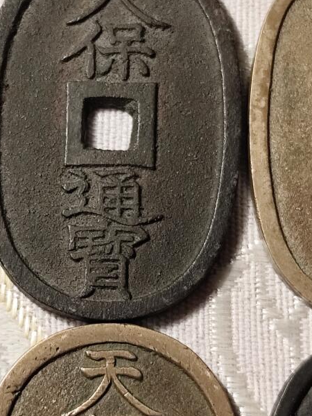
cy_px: 177
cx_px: 108
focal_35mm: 138
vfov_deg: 14.3
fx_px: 1658
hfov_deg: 10.7
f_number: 1.65
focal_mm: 6.19
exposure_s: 1/25
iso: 400
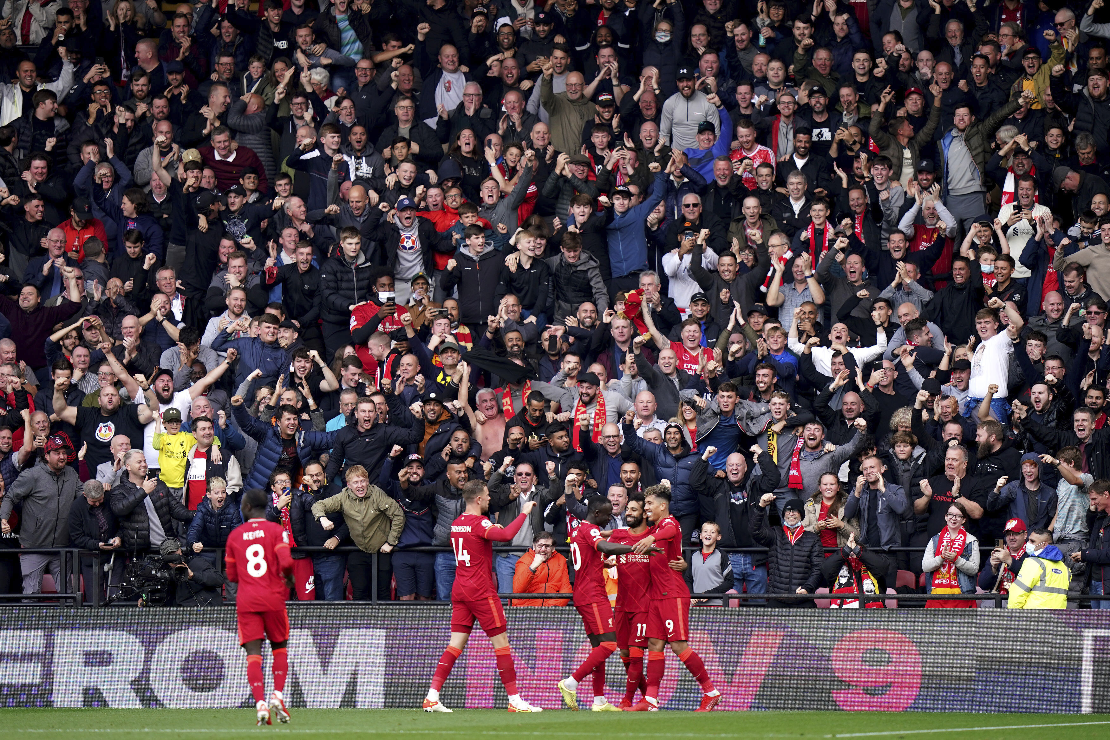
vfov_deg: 3.4
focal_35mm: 400
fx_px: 12332
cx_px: 555
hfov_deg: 5.2
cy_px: 370
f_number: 2.8
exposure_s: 1/2000
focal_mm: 400
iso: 640
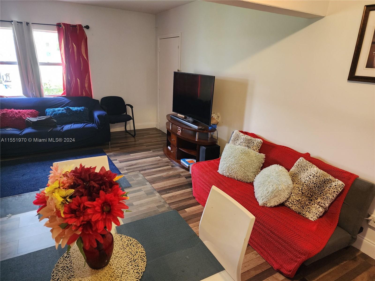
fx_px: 249
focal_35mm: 23
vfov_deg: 58.9
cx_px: 188
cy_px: 140
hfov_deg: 73.9
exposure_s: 1/120
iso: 500
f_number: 1.8
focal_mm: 6.4
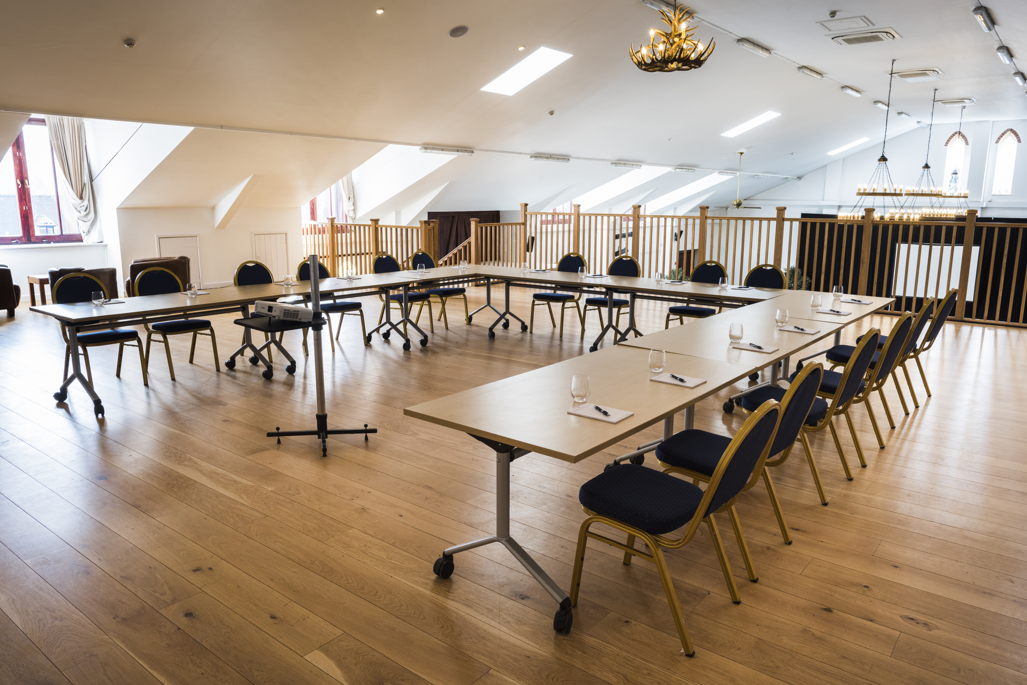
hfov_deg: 73.7
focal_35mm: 24
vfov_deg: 53.2
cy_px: 342
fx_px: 685
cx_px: 514
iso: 200
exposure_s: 1/5
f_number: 11
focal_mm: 24
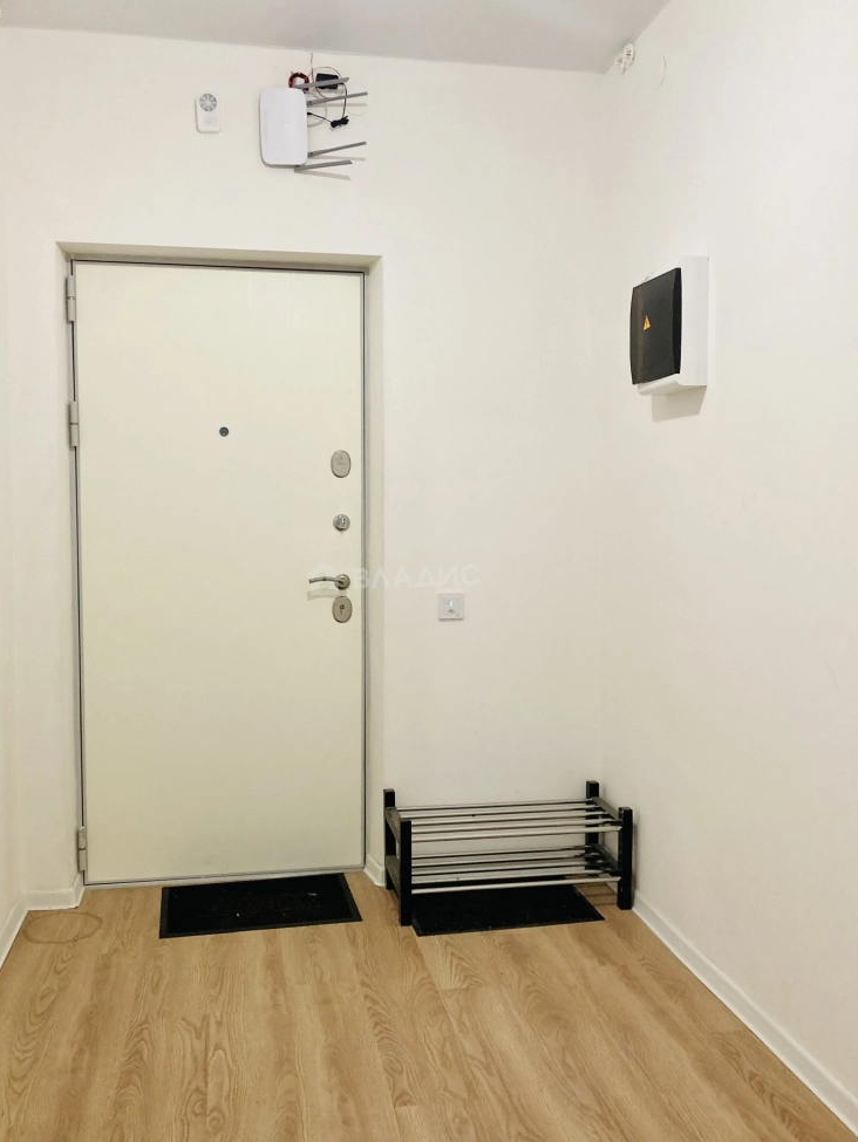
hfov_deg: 45.4
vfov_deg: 58.3
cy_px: 576
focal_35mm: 31
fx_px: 1024
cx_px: 394
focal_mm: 3.99
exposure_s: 1/50
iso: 125
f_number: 1.8
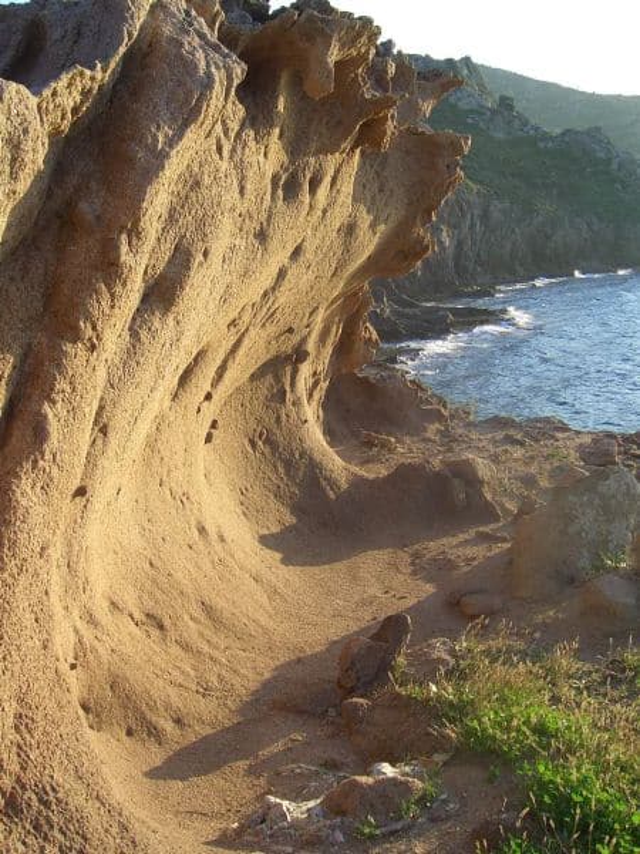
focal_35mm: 39
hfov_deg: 36.8
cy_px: 427
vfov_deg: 47.9
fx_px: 961
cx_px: 320
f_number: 4.8
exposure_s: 1/100
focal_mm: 8
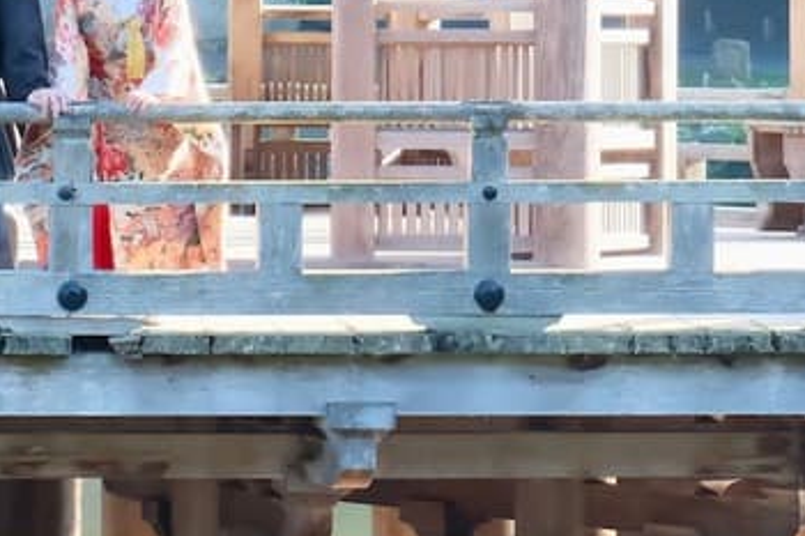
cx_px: 69
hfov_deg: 7.3
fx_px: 6258
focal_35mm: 280
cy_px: -179
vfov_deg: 4.9
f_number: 7.1
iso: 1600
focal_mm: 45.1
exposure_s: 1/125
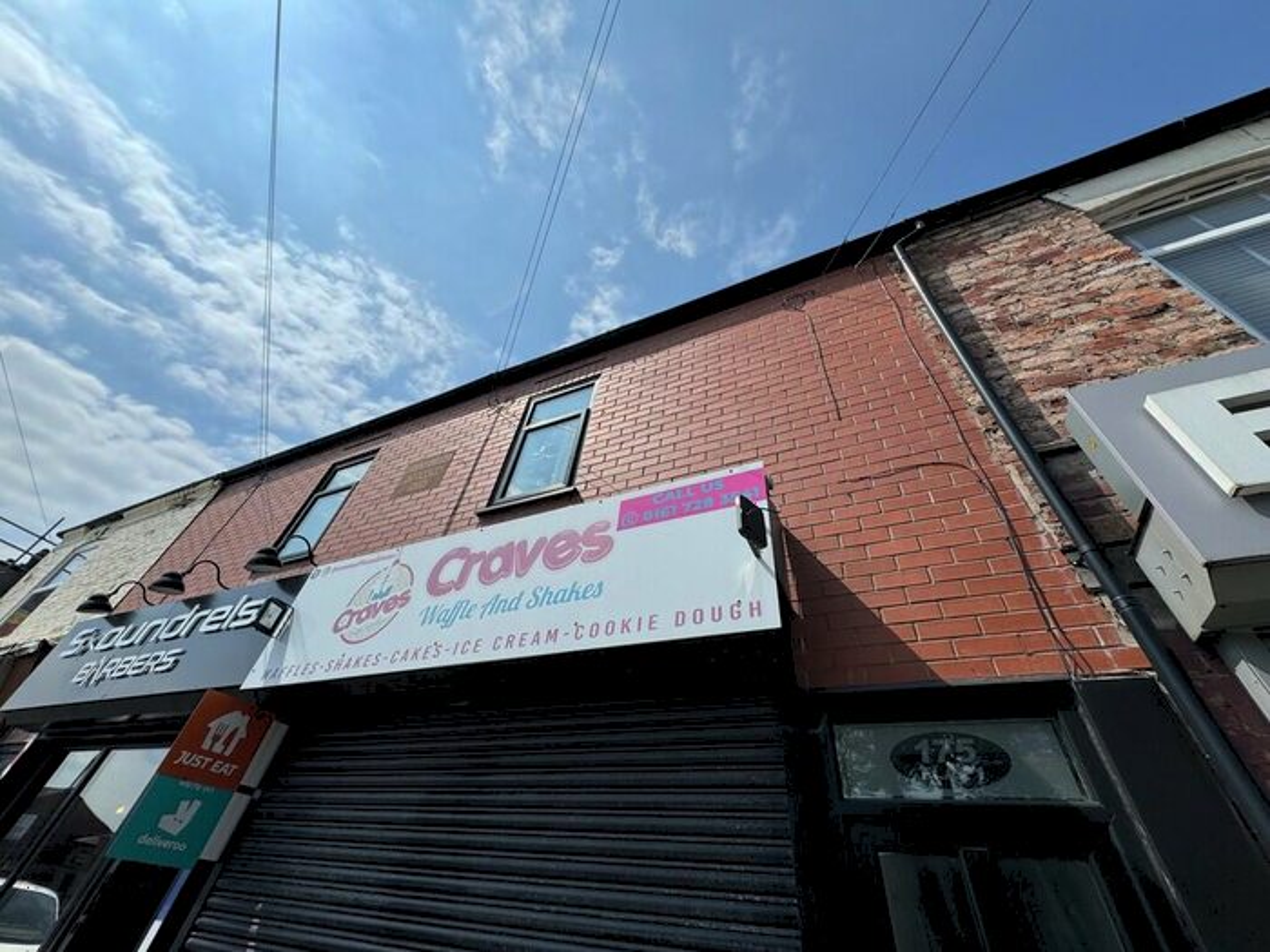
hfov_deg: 102.1
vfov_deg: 85.7
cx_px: 635
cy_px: 476
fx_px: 514
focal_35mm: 14
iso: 50
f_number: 2.2
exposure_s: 1/3906
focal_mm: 2.22
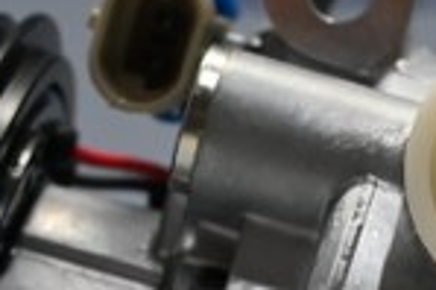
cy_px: 438
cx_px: 480
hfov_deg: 10.1
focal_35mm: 202
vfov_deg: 6.7
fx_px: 2440
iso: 800
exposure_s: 1/125
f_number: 4.2
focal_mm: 25
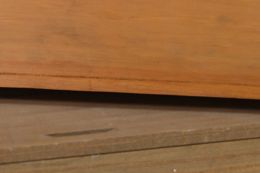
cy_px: -101
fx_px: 1911
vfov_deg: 5.1
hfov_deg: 7.8
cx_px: 112
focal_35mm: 265
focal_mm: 55
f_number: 5.6
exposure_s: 1/125
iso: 320
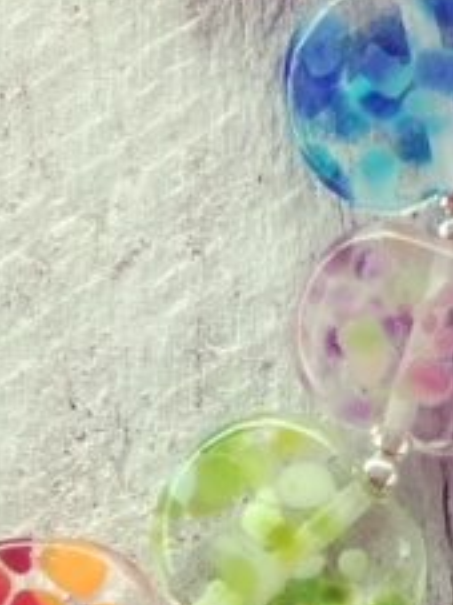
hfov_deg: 13.1
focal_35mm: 110
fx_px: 1921
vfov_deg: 17.8
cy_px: 133
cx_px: -99
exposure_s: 1/100
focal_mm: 4.15
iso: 50
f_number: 2.2
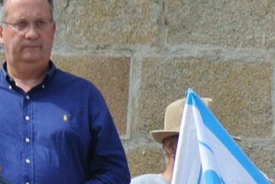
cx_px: 549
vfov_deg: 2.4
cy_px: 489
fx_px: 4405
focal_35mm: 576
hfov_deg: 3.5
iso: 100
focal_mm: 30
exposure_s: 1/500
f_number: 4.5
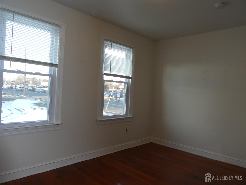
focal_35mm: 24
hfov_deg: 71.6
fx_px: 171
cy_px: 92
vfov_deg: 56.8
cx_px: 123
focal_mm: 4.3
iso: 200
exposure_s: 1/60
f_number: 3.5
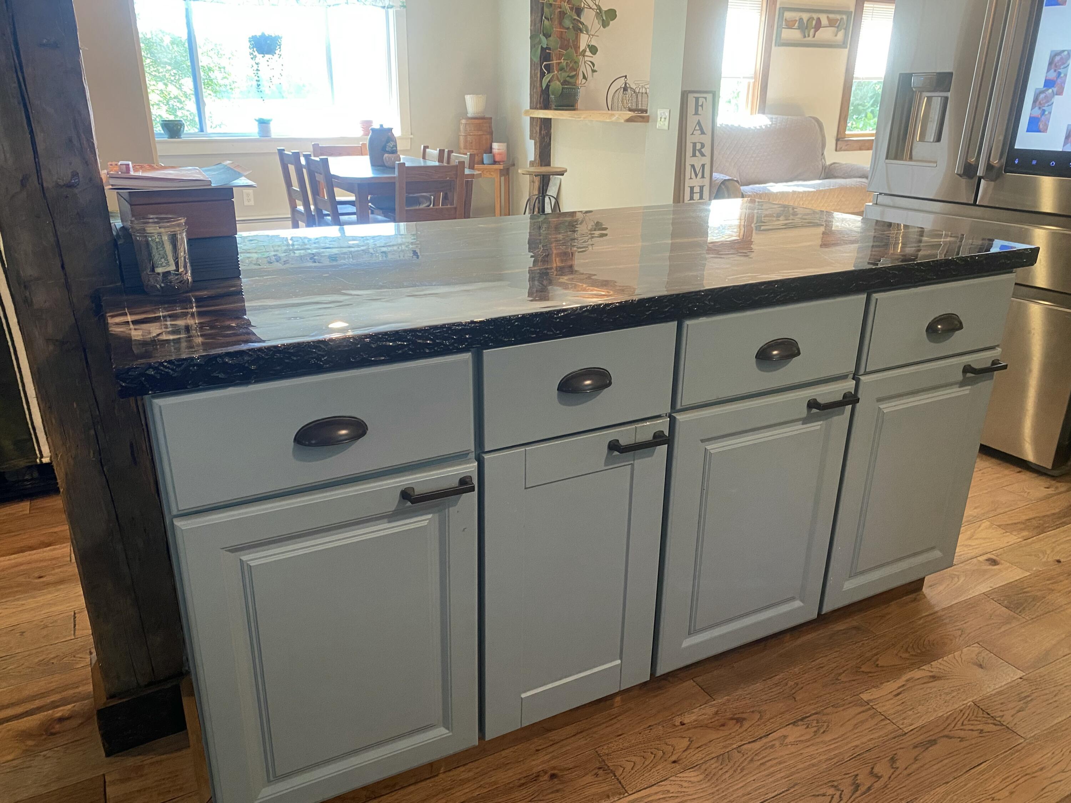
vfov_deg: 53.1
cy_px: 402
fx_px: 804
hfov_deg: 67.3
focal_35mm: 26
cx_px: 536
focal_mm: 4.25
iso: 200
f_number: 1.8
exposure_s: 1/60
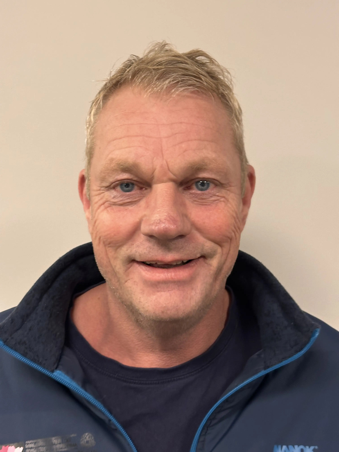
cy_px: 226
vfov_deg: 39.7
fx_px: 627
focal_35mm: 48
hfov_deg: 30.3
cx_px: 170
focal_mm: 6.86
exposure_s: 1/33
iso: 250
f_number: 1.78
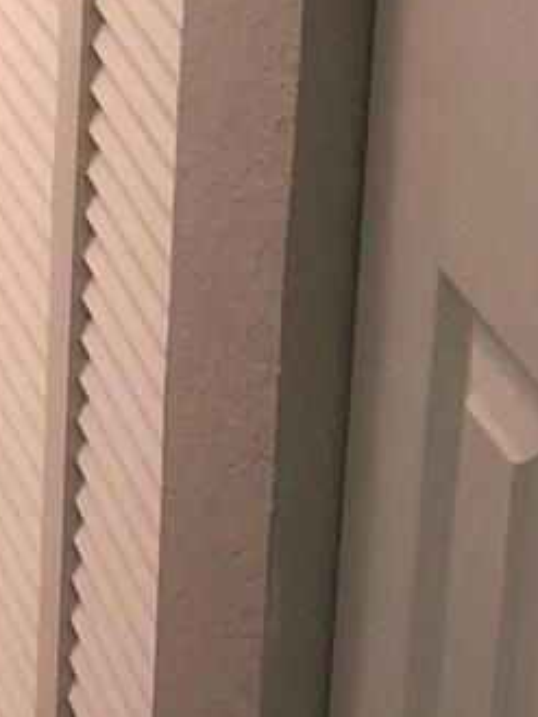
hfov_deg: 8.3
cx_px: -560
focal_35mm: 170
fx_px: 3521
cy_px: -285
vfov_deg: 11.3
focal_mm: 4
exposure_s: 1/15
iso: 64
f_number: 1.8
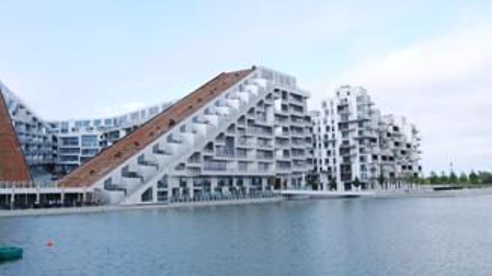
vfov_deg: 29.6
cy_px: 122
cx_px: 225
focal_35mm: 40
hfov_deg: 50.4
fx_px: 522
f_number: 7.1
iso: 100
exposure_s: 1/200
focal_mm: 18
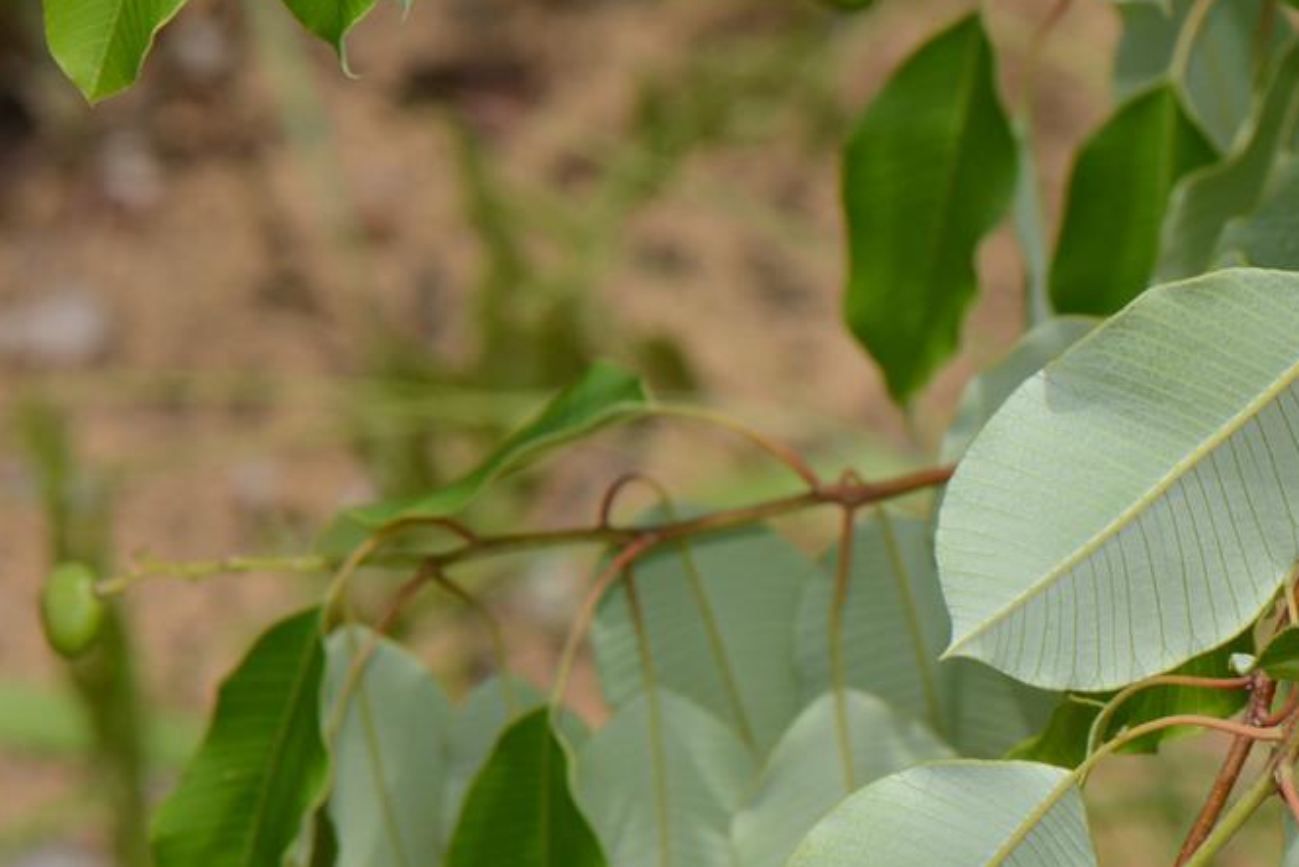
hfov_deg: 5.8
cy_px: 830
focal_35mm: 355
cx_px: 1287
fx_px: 12819
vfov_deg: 3.9
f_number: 14
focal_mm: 105
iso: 140
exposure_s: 1/200
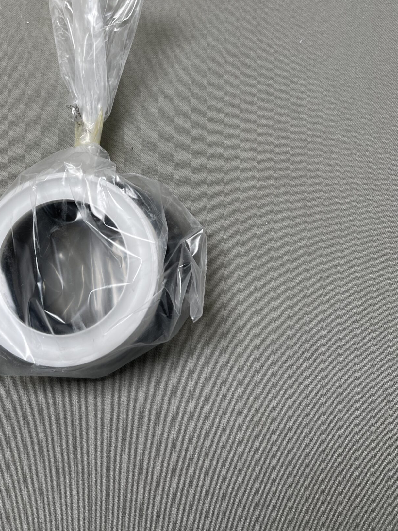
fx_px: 628
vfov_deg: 44.8
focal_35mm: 41
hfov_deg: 34.5
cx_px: 106
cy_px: 159
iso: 32
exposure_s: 1/105
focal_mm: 5.1
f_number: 1.6
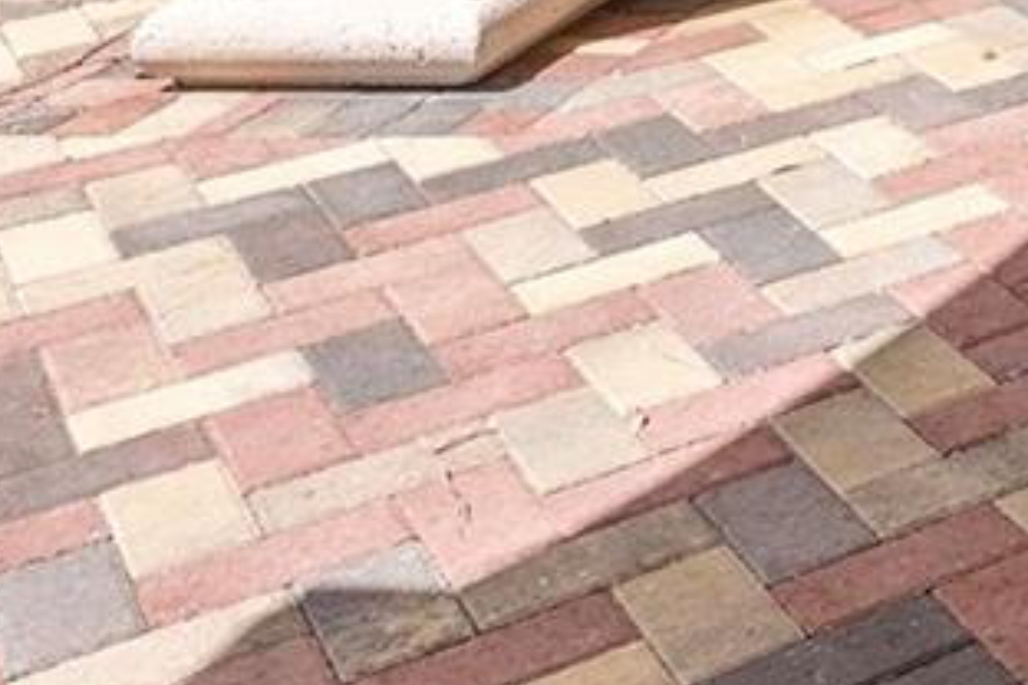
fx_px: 2341
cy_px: -804
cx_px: 1822
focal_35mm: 82
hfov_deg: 19.2
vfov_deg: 13.5
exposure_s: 1/50
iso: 100
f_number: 8
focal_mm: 16
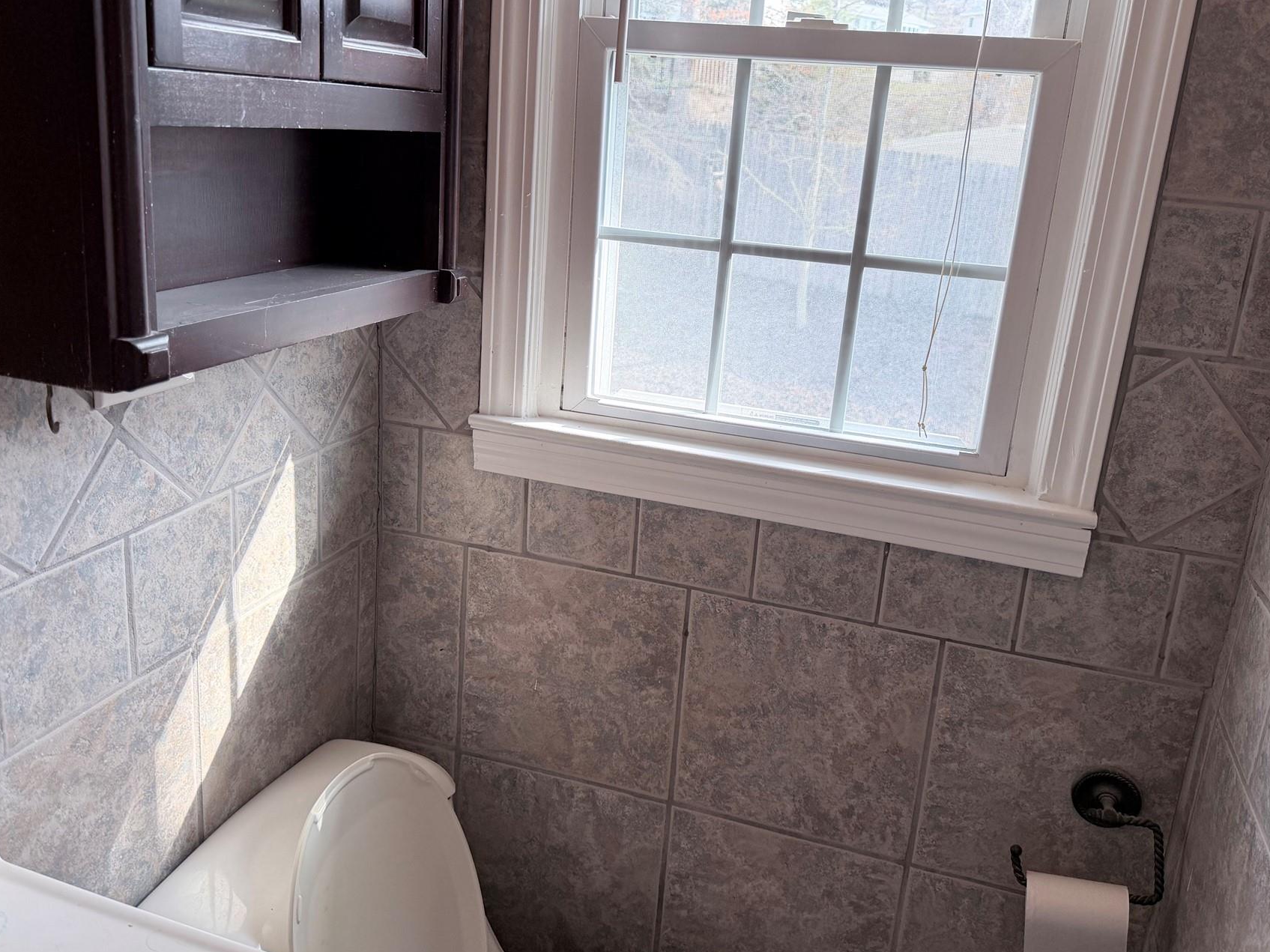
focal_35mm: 29
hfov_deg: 61.7
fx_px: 1064
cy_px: 430
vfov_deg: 48.2
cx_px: 642
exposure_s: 1/178
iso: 100
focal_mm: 6.76
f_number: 1.78
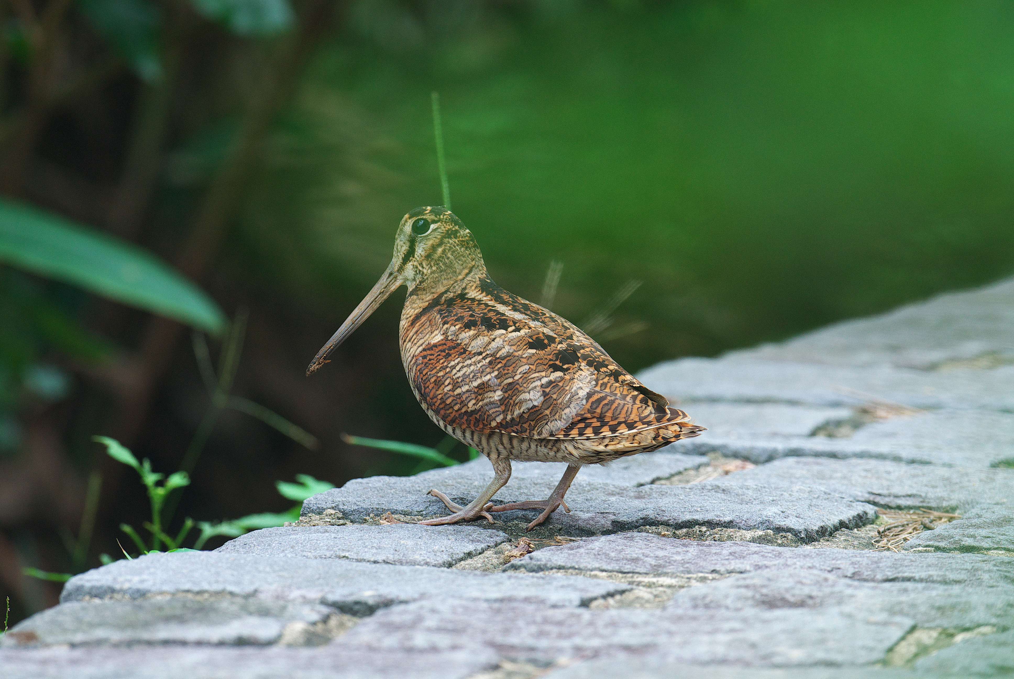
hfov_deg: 2.7
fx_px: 21150
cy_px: 340
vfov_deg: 1.8
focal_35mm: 750
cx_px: 507
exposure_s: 1/20
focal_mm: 500
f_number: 6.3
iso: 320
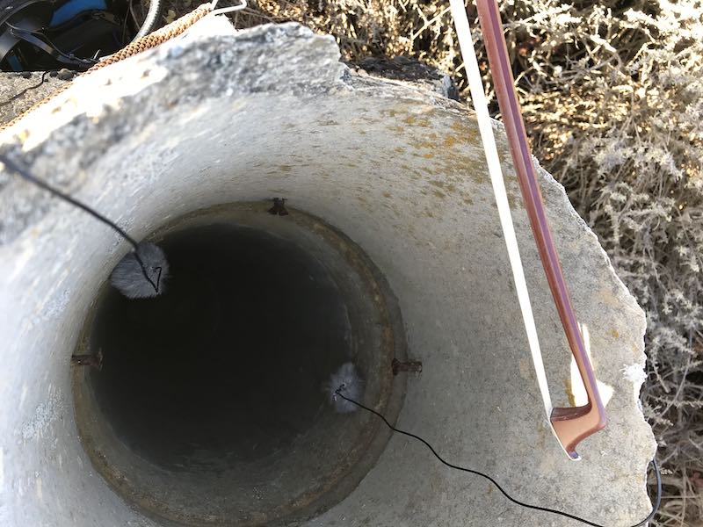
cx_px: 352
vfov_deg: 49.7
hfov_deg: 63.4
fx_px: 569
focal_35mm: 28
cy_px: 264
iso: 20
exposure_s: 1/107
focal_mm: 3.99
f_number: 1.8
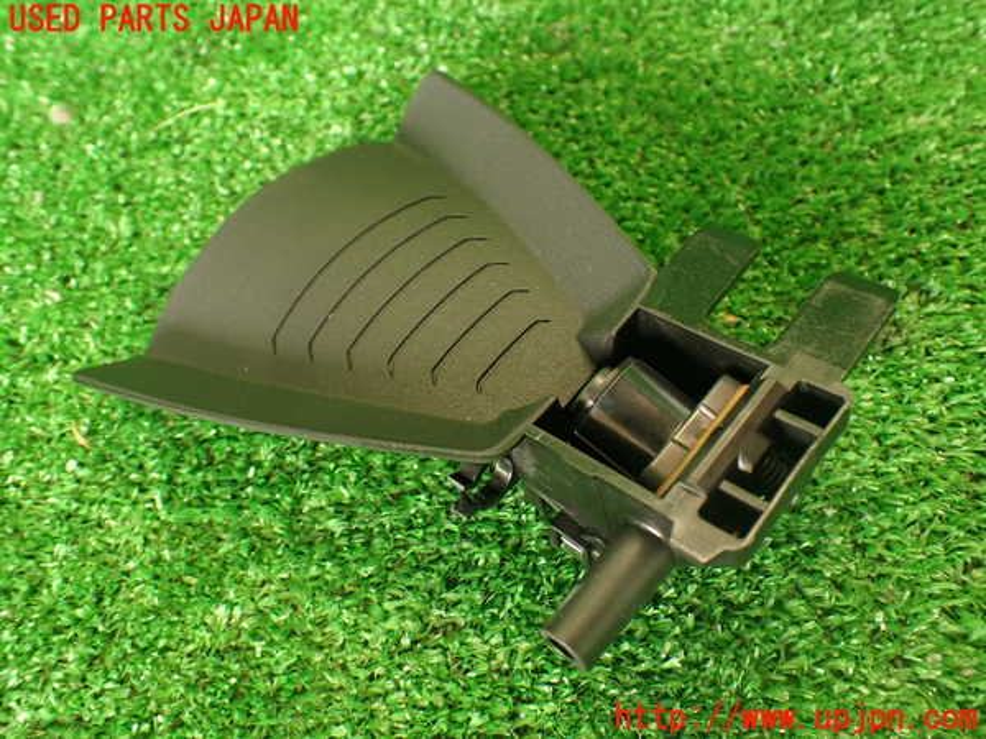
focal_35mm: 32
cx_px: 493
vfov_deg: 44.2
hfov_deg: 56.8
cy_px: 370
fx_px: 911
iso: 320
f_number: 2.4
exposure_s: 1/30
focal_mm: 5.79
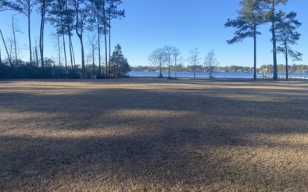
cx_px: 156
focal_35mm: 28
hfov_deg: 66.5
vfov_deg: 44.4
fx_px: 235
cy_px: 86
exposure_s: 1/1484
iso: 32
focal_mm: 4.25
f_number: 1.8
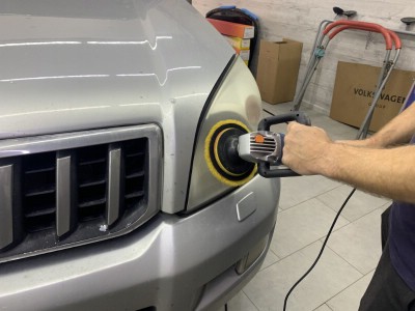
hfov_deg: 67.3
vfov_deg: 53.1
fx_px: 312
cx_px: 208
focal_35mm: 26
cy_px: 156
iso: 80
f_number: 1.8
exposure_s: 1/100
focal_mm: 4.25
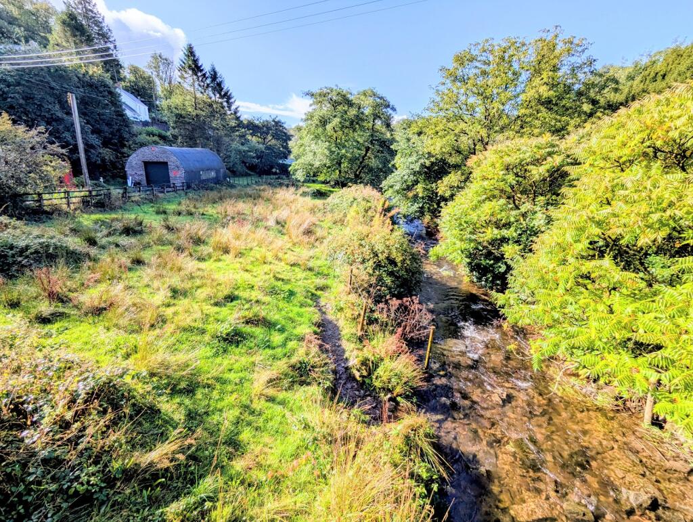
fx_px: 321
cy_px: 261
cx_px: 346
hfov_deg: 94.4
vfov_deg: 78.2
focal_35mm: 16
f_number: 2.2
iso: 51
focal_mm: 2.35
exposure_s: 1/1290
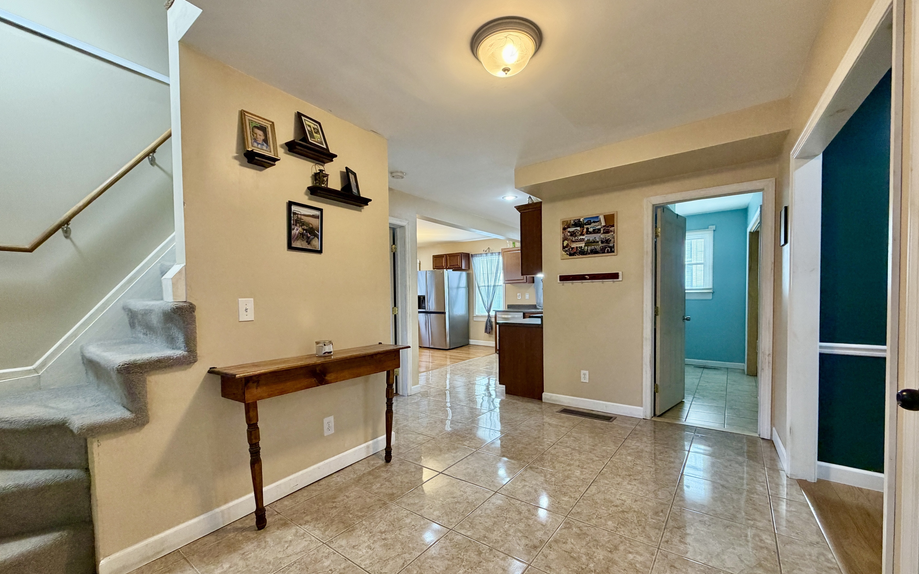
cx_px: 463
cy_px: 309
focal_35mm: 15
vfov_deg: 74.7
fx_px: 376
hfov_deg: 101.5
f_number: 2.2
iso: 200
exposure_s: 1/60
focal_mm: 2.22
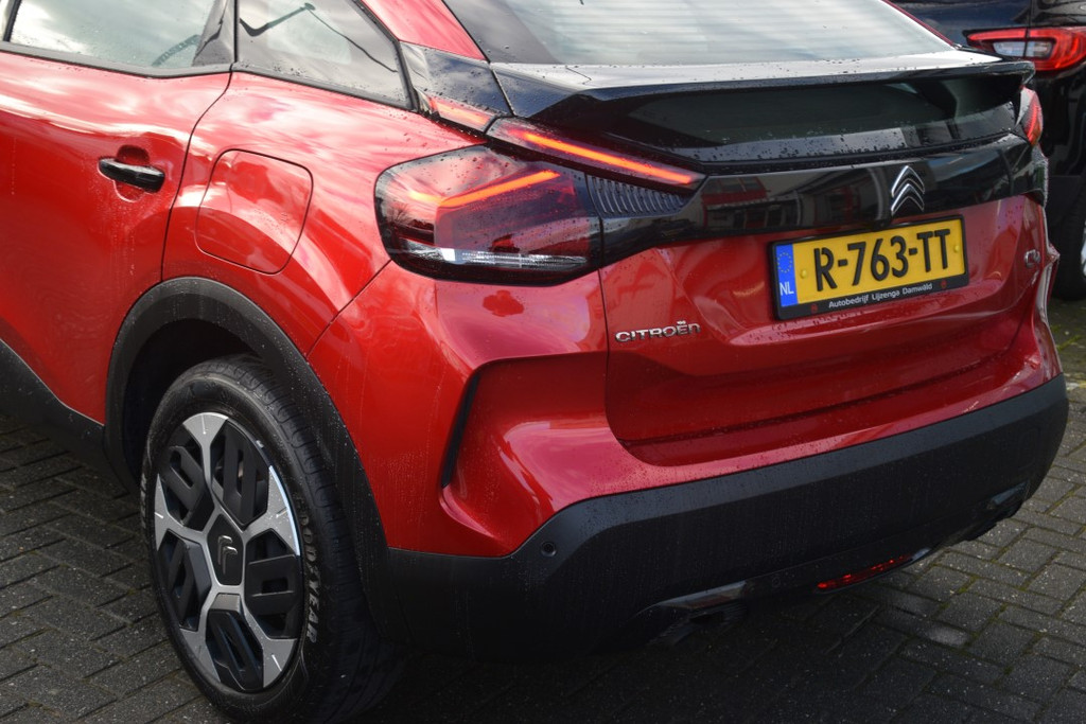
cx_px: 543
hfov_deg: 37.8
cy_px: 362
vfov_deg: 25.8
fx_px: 1584
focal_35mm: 52
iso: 400
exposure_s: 1/200
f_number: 7.1
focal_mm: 35
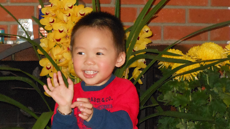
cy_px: 73
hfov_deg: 19.1
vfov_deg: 10.8
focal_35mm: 112
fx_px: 683
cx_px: 114
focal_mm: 18.3
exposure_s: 1/60
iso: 640
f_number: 5.4
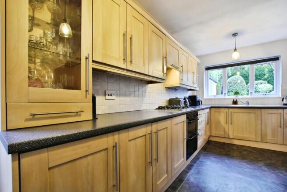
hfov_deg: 100.4
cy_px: 96
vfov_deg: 77.4
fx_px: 120
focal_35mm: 15
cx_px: 144
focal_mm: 10
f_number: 8
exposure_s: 1/8
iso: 1600
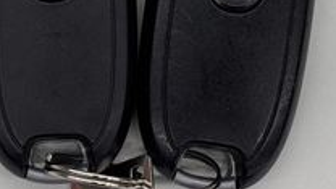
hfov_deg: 12.4
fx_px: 1550
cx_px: 113
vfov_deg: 7.0
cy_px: 32
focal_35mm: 174
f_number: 1.6
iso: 32
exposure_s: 1/186
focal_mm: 5.96
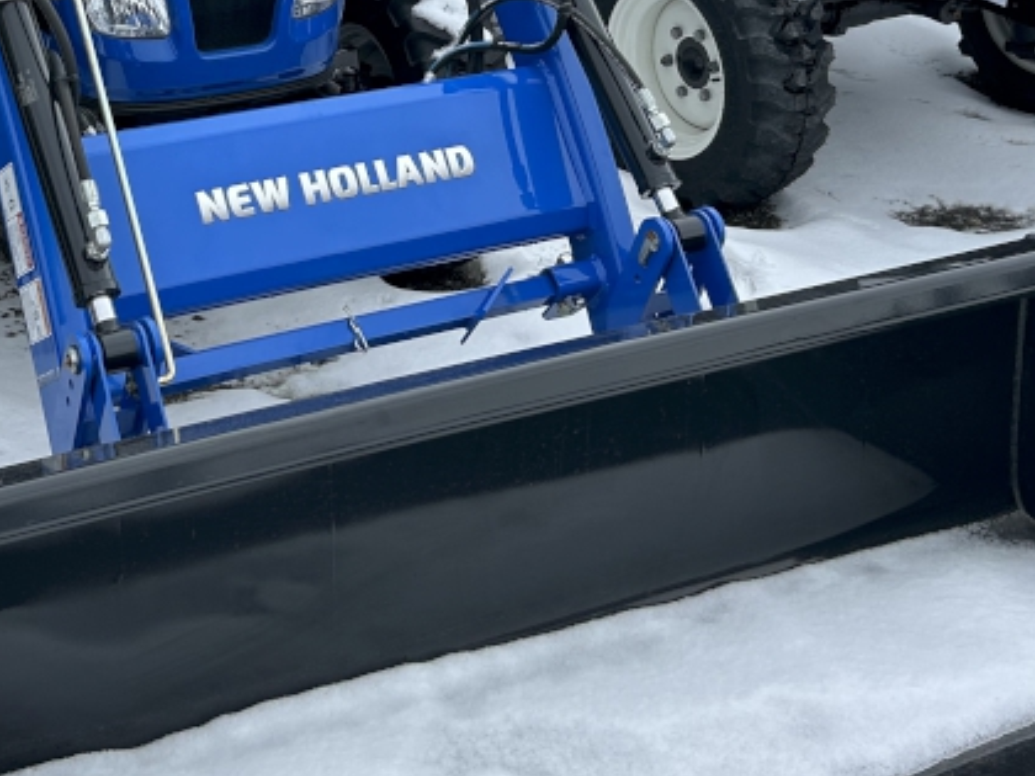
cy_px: 74
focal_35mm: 66
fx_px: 1973
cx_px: 276
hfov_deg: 29.0
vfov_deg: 21.7
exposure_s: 1/1280
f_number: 1.5
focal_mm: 5.7
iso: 50
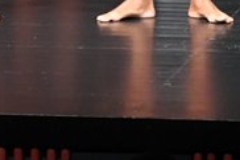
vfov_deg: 1.3
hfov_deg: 1.9
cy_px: -139
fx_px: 7233
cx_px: 159
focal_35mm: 1086
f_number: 5.6
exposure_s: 1/400
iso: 5000
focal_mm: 170
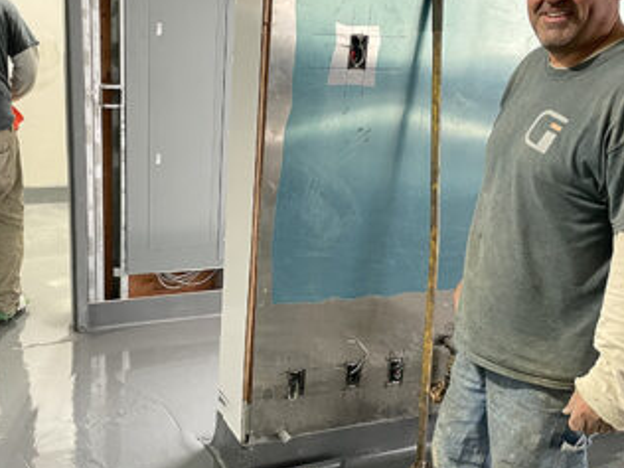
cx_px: 243
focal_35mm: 42
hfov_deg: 44.5
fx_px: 757
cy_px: 256
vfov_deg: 34.3
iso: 200
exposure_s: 1/60
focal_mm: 4.2
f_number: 1.6
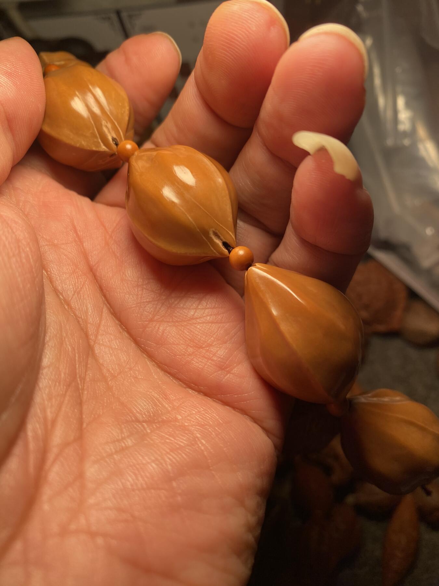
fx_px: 423
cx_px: 220
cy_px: 293
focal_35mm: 25
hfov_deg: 54.9
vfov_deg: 69.4
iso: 32
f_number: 1.8
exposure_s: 1/437
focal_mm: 4.25
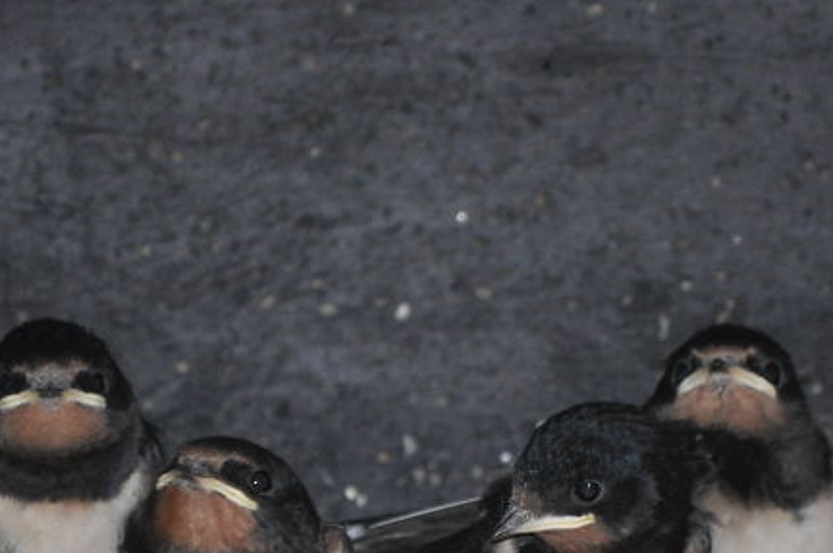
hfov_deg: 3.4
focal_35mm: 611
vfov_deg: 2.2
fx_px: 14122
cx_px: 449
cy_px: 457
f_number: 5.6
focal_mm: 200
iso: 800
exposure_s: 1/60
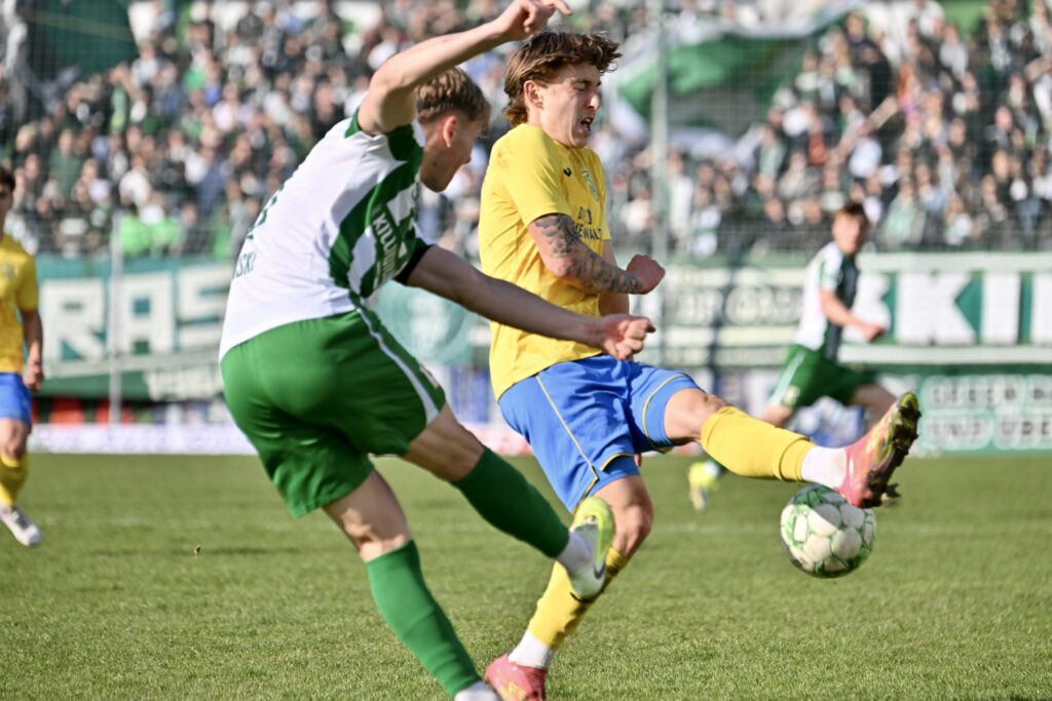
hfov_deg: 6.1
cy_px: 350
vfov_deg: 4.0
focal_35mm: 340
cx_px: 526
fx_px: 9936
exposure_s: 1/1250
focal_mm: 340
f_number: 5.6
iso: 220
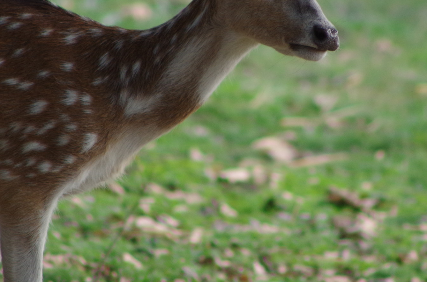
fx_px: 12735
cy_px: 40
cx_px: 259
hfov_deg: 1.9
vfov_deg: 1.3
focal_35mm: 1076
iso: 400
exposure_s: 1/400
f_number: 5.6
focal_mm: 400
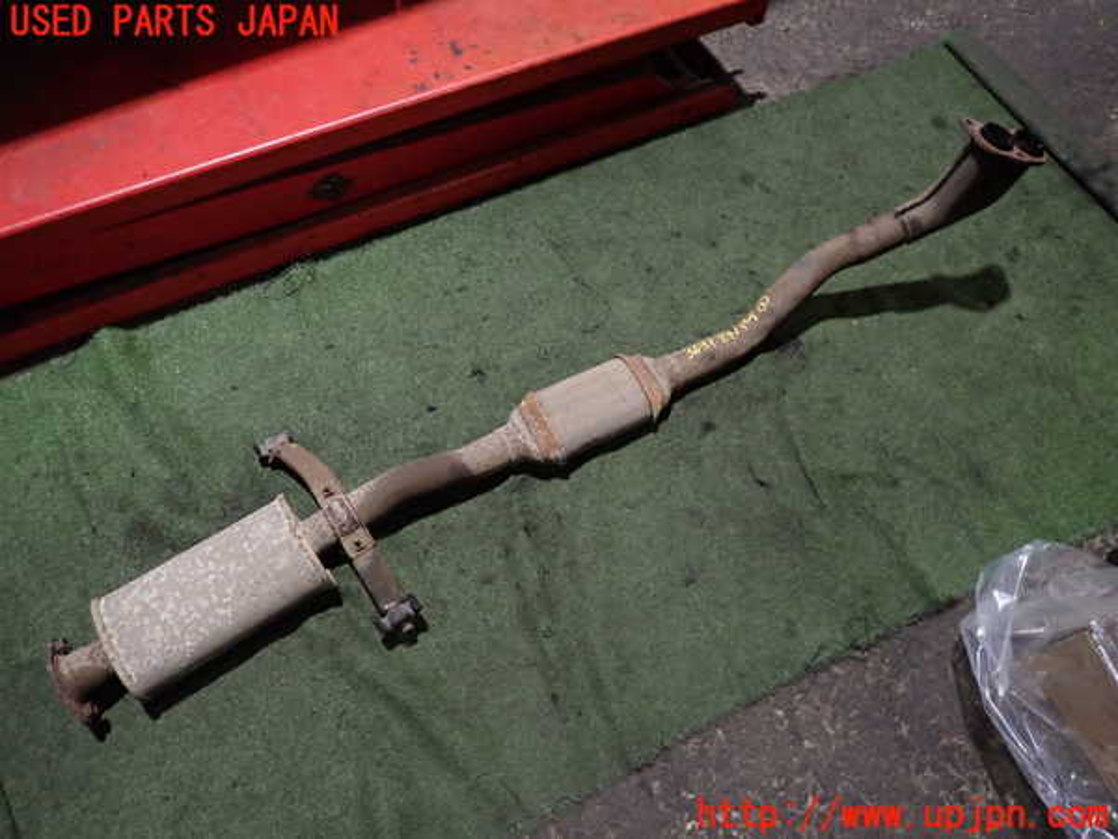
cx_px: 559
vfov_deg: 54.9
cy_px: 420
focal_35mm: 25
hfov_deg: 69.4
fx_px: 807
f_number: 2
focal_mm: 4.5
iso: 400
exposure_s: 1/30
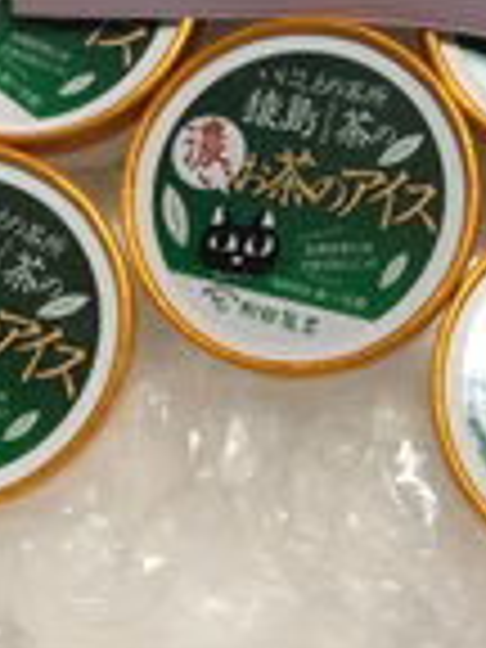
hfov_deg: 17.1
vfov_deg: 22.3
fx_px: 1610
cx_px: 315
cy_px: 81
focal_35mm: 86
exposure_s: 1/30
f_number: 2.4
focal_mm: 3.3
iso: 50
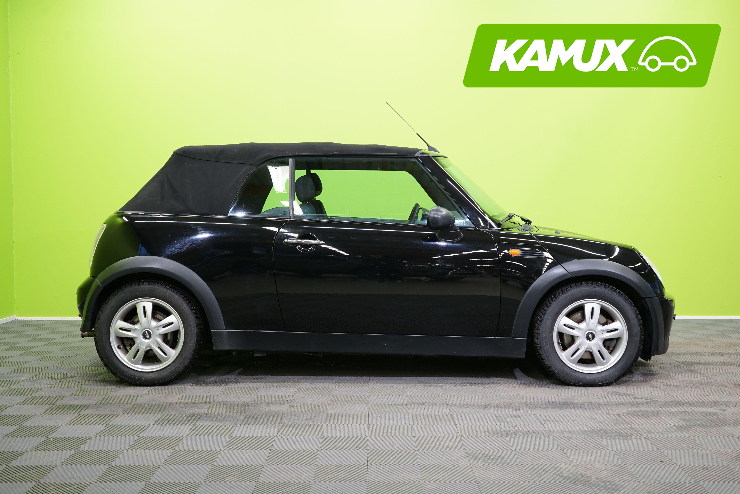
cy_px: 247
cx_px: 370
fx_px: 802
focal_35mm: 39
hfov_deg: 49.6
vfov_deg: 34.2
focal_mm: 39
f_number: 5
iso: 500
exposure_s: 1/20
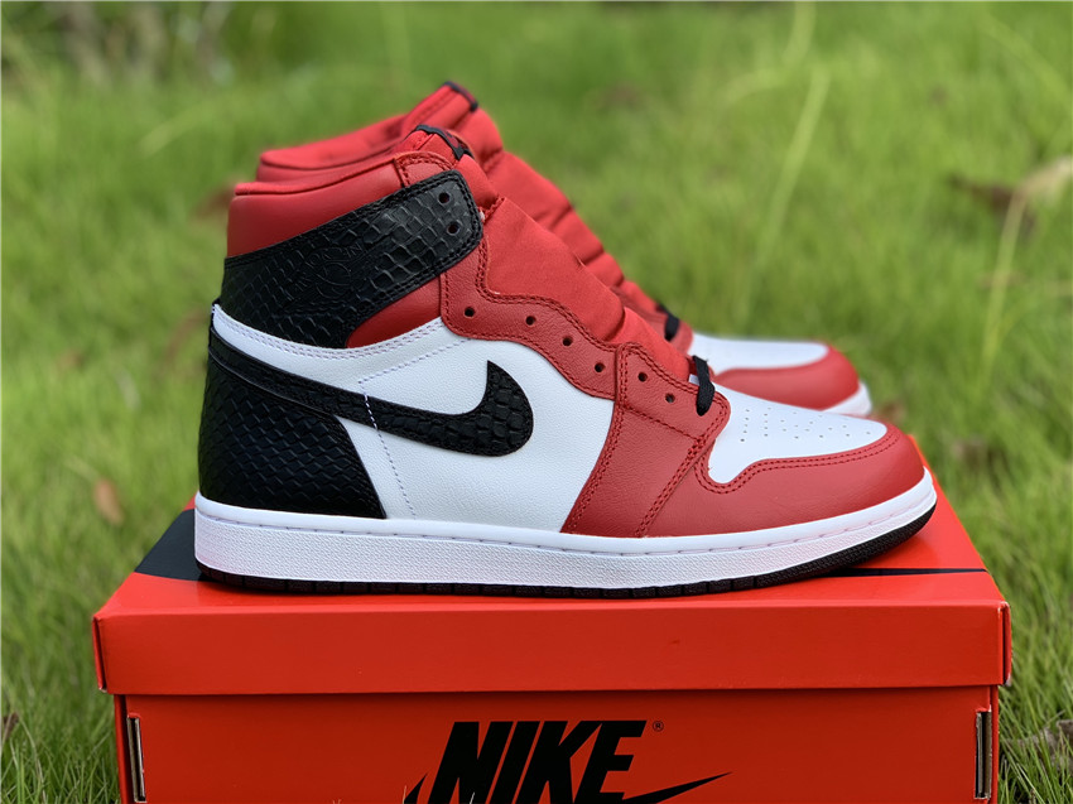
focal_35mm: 52
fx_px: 1611
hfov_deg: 36.8
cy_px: 402
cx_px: 536
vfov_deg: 28.0
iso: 16
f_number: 2.4
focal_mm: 6
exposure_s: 1/247
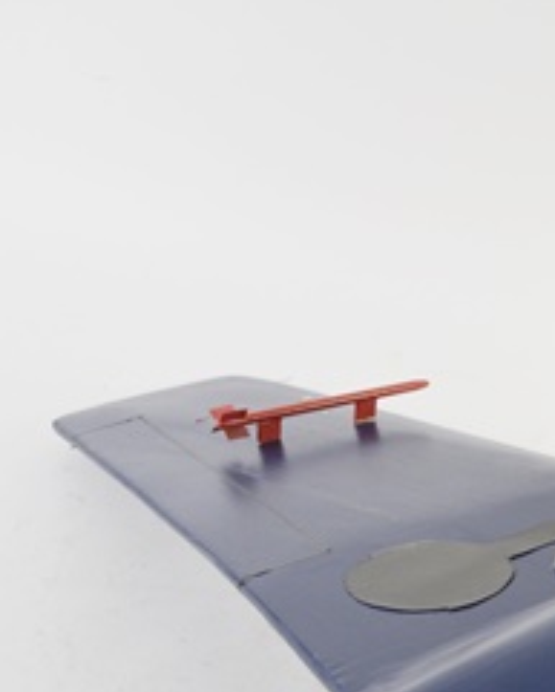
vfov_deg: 22.5
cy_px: 531
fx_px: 1724
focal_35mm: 84
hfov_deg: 17.4
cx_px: 667
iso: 400
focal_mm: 24
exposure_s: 1/125
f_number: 5.6
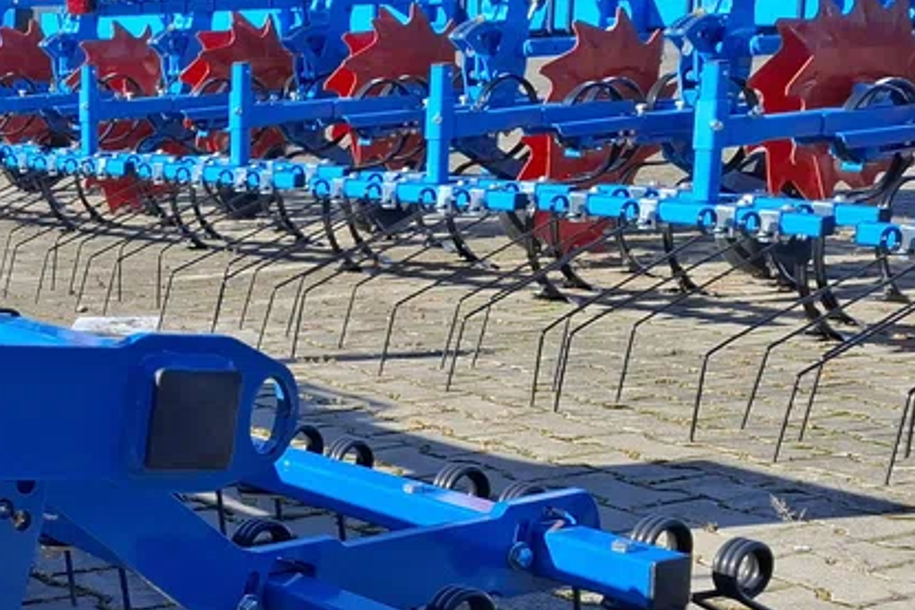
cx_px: -224
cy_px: 493
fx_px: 1753
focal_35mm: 69
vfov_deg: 19.5
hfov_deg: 25.7
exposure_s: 1/1258
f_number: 1.8
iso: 50
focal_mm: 5.54
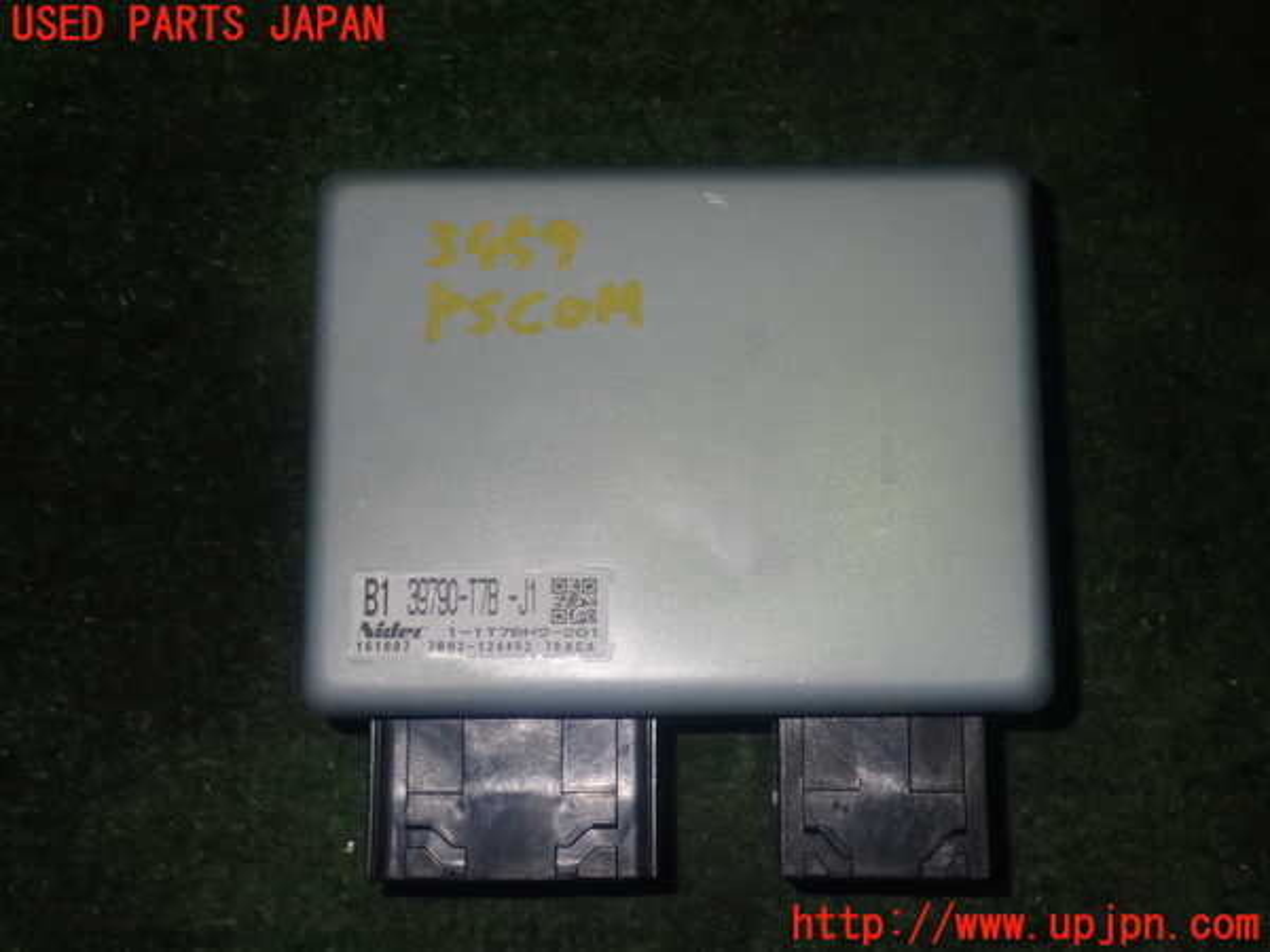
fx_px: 1614
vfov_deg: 32.9
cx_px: 635
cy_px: 476
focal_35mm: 44
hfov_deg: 42.9
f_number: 9
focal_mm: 7.84
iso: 200
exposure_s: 1/40
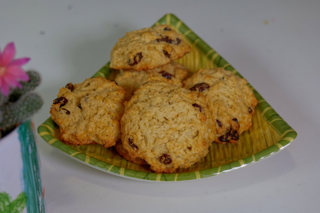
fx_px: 533
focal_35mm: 60
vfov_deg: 22.6
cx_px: 160
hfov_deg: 33.4
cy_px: 106
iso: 500
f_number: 5.6
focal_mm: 60
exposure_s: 1/80
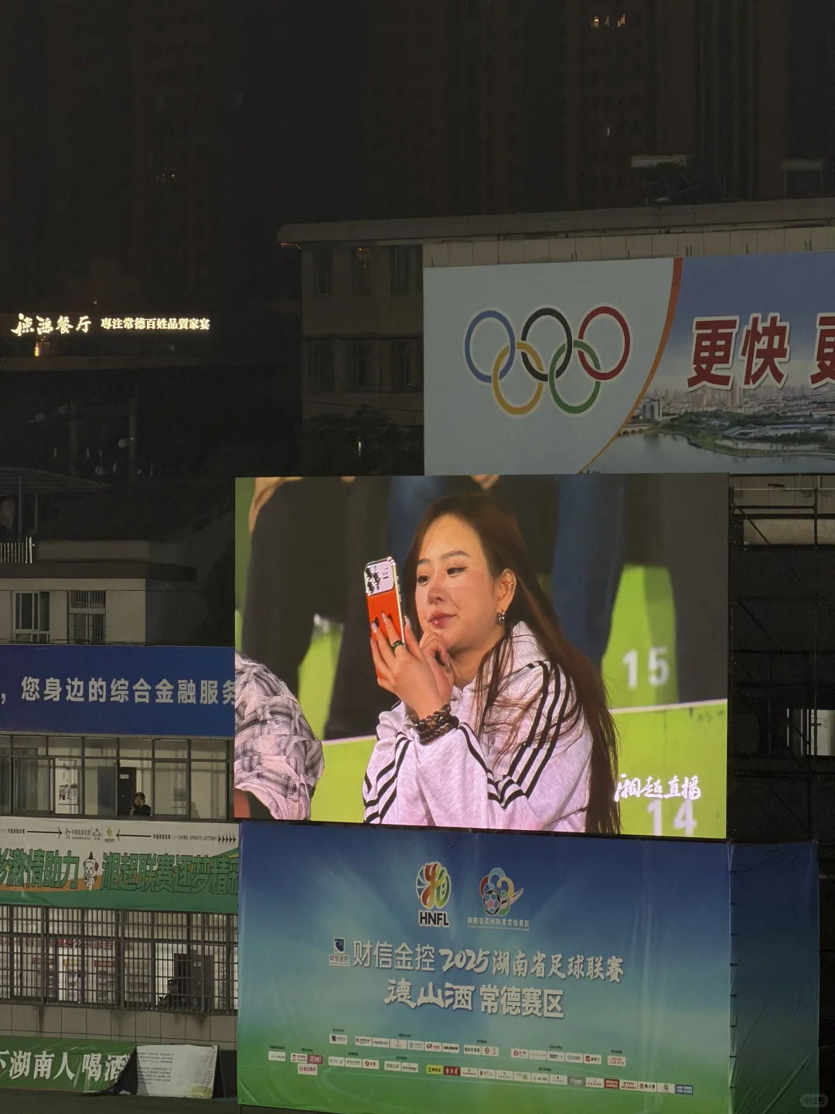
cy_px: 557
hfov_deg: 7.4
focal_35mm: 200
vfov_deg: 9.9
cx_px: 418
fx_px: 6432
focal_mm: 16.89
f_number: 2.8
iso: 160
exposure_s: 1/100
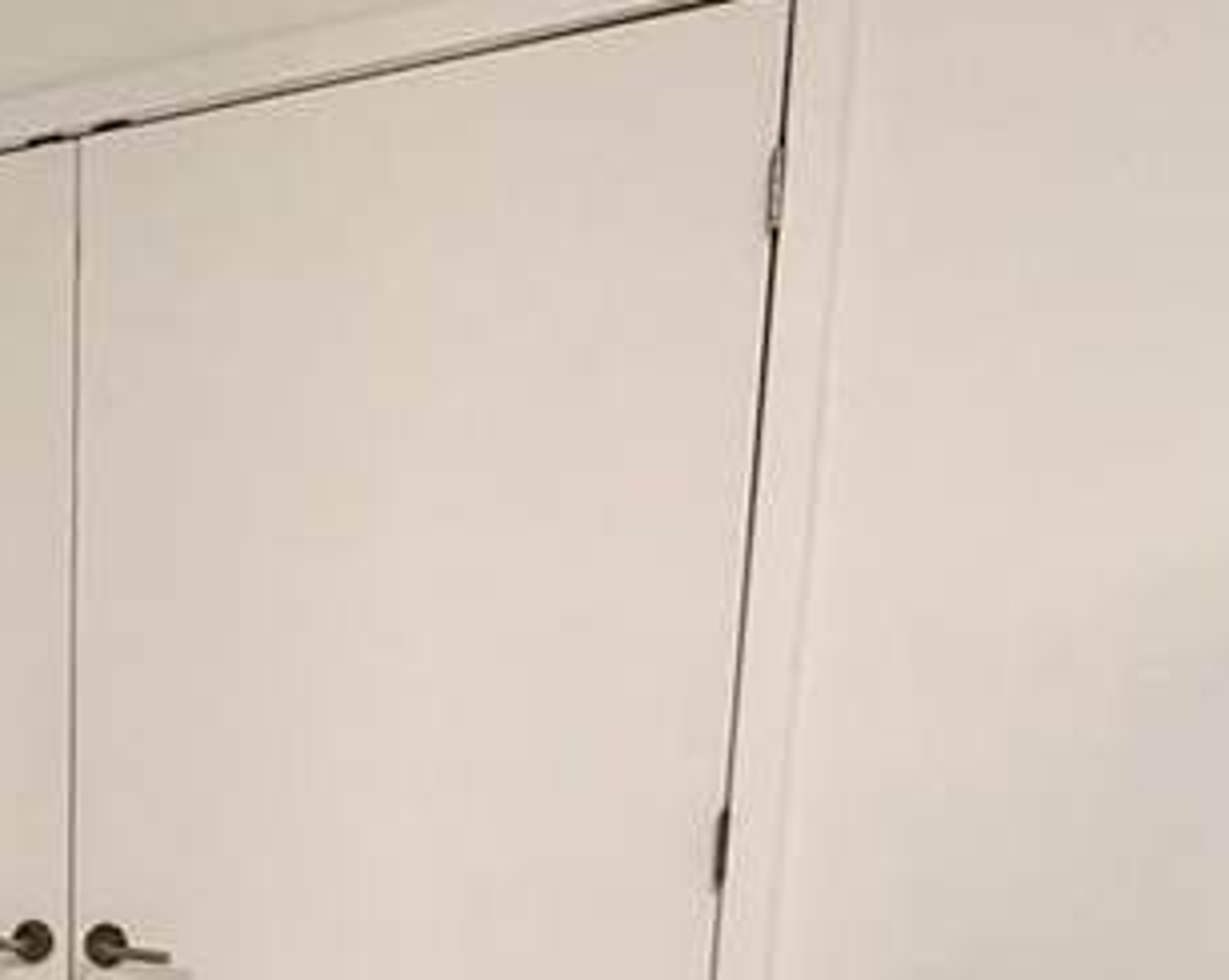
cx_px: -336
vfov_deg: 24.2
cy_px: 1176
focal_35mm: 57
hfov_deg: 27.9
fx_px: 2071
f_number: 2.2
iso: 200
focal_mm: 2.22
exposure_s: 1/60
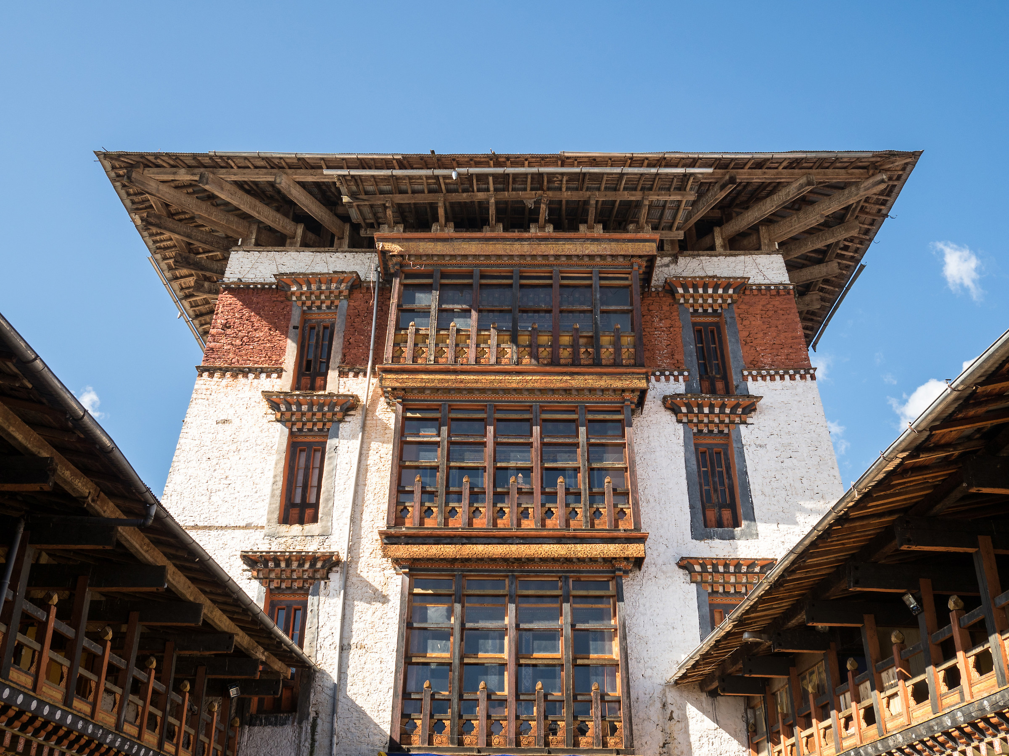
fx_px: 991
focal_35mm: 34
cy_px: 378
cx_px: 504
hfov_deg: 54.0
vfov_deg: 41.8
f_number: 4.5
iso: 200
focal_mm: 17
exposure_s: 1/400
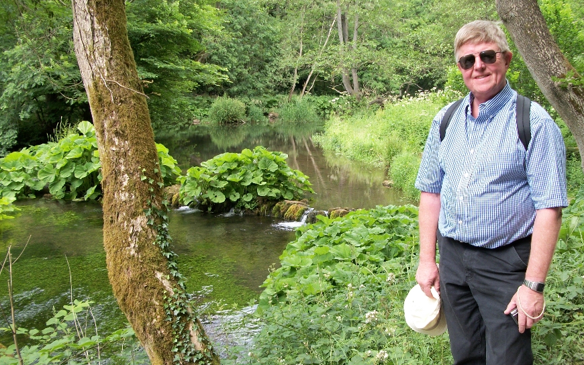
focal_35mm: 39
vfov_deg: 32.7
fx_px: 621
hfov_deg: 50.4
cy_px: 207
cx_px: 304
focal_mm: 5.7
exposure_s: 1/80
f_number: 2.9
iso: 80
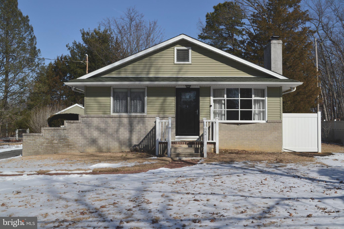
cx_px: 172
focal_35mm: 39
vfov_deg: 34.2
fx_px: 373
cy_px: 114
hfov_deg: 49.6
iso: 220
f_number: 11
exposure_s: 1/500
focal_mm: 26
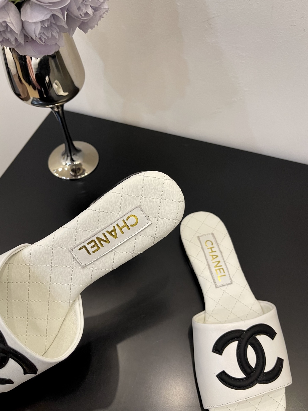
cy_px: 207
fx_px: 320
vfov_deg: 65.3
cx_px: 155
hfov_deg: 51.3
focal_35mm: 27
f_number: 1.6
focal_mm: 5.1
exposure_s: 1/79
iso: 125
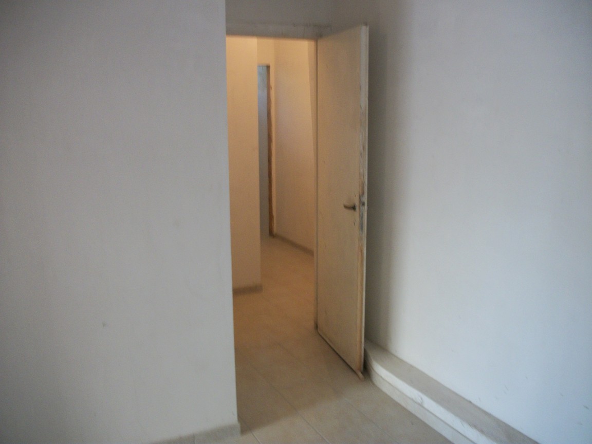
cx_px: 296
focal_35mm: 32
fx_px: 547
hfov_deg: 56.8
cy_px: 222
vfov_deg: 44.2
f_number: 2.9
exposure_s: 1/30
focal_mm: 5.7
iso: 160
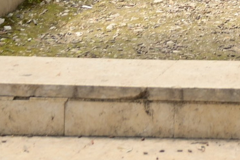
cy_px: -381
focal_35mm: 209
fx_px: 1397
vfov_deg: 5.9
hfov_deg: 9.5
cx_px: 381
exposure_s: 1/250
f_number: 3.5
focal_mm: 30.5
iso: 125
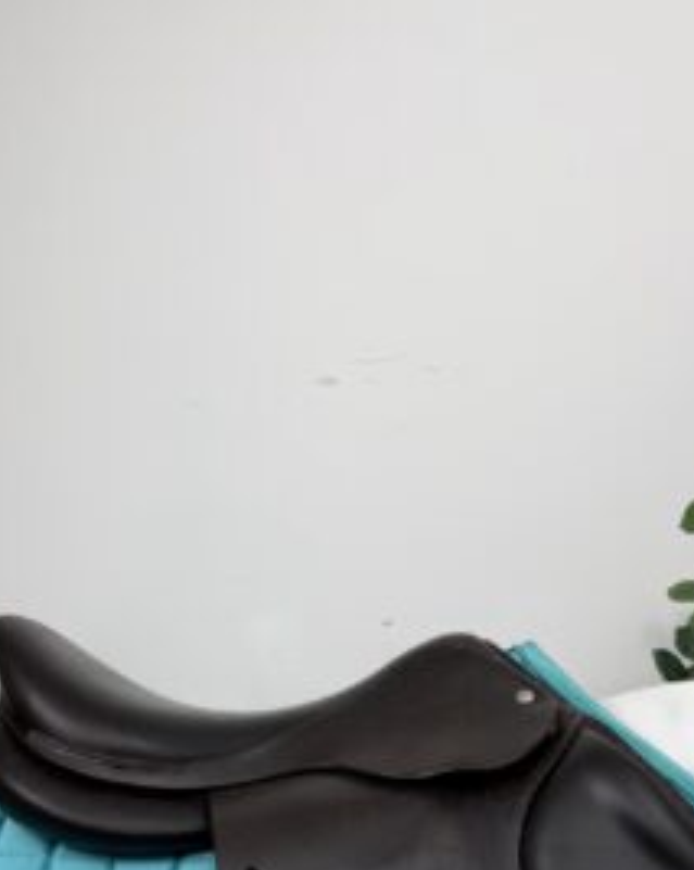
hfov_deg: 36.4
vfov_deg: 43.0
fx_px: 1054
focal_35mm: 41
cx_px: 326
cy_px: 679
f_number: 1.78
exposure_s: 1/100
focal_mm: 6.76
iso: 64
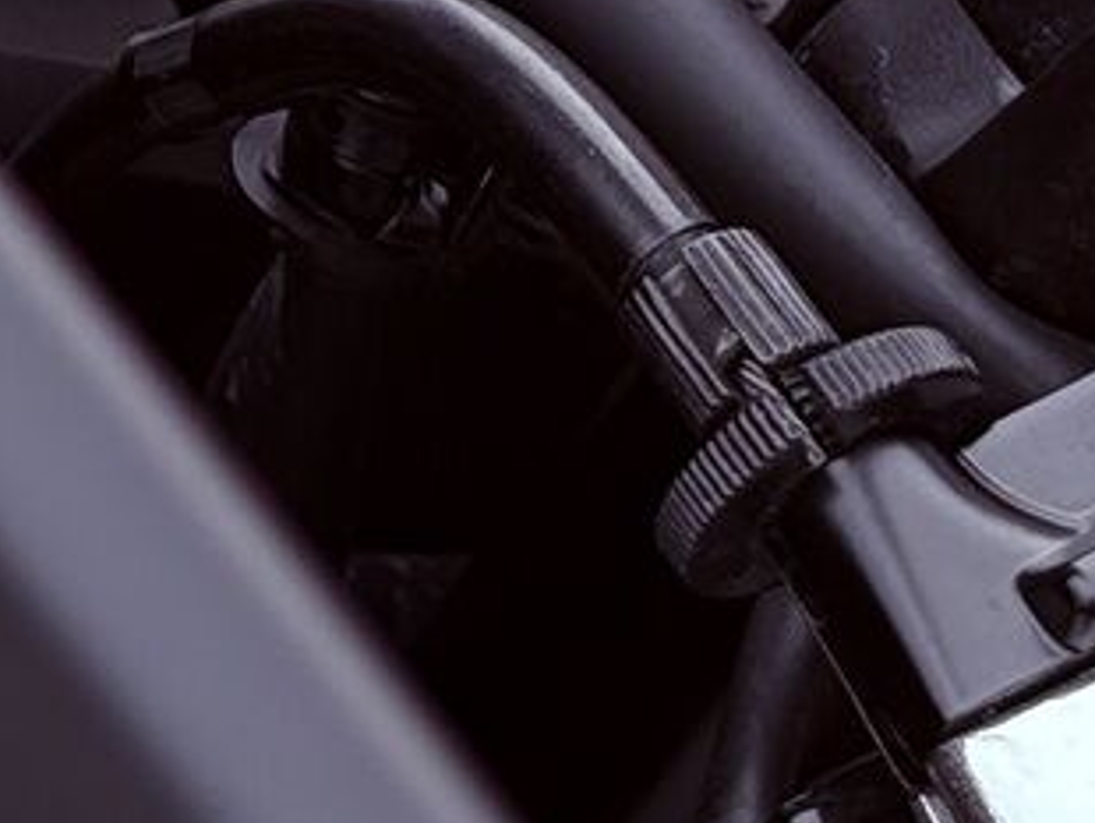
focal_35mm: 264
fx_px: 8358
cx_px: -1005
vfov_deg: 5.4
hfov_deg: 7.2
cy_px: -1395
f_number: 1.78
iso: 100
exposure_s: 1/557
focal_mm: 6.76
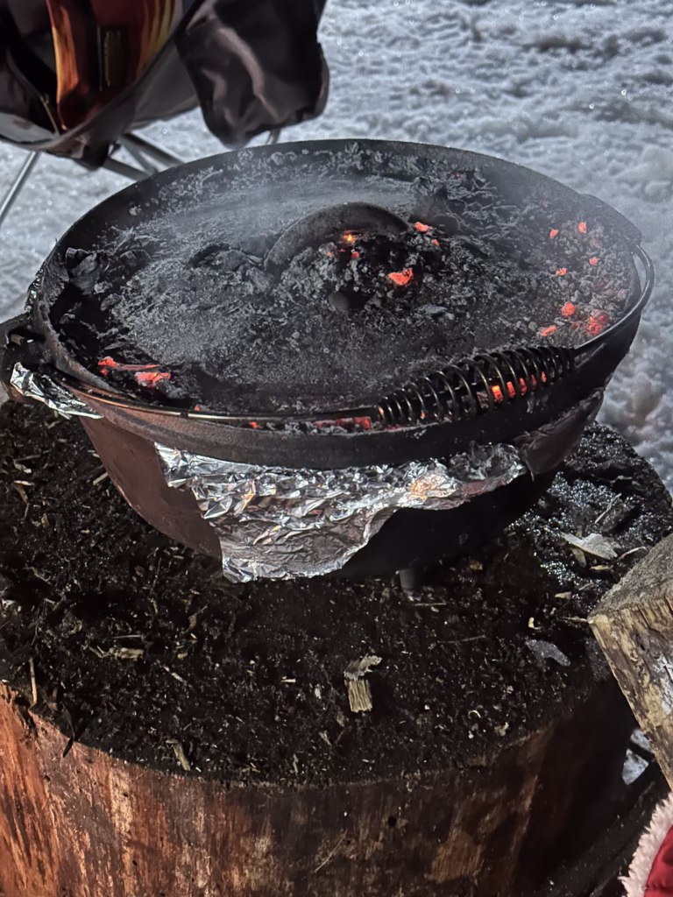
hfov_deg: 30.3
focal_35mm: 48
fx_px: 1244
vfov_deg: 39.7
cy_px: 448
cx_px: 336
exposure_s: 1/15
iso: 1250
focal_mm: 6.86
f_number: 1.78
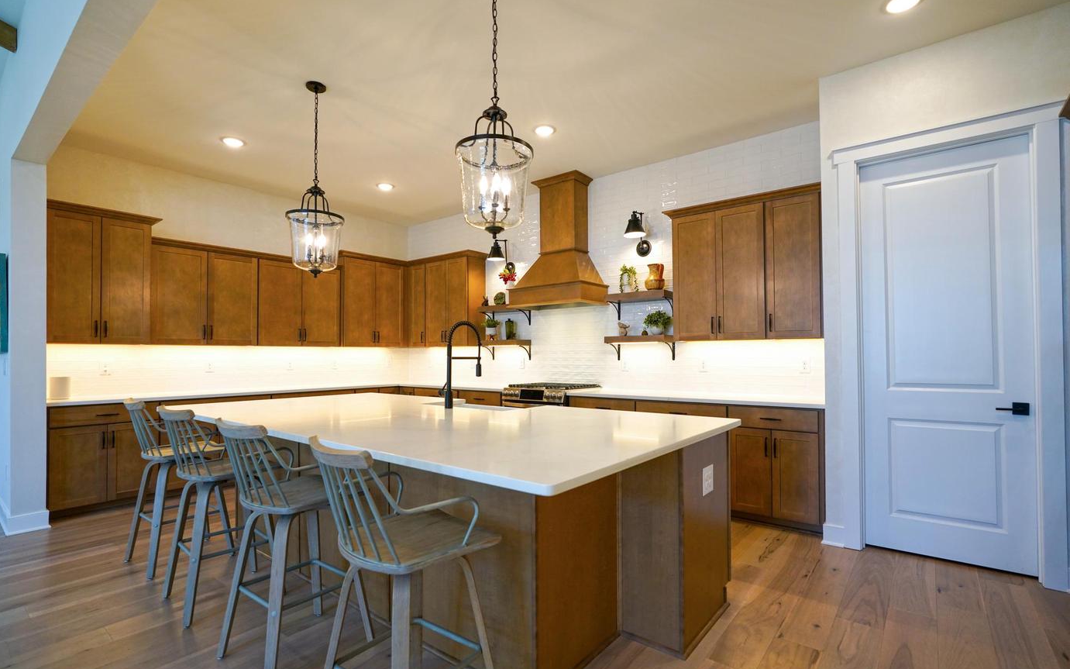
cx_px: 549
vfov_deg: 68.0
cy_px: 344
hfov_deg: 94.3
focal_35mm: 17
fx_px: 496
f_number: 4
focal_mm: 16
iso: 640
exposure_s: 1/160
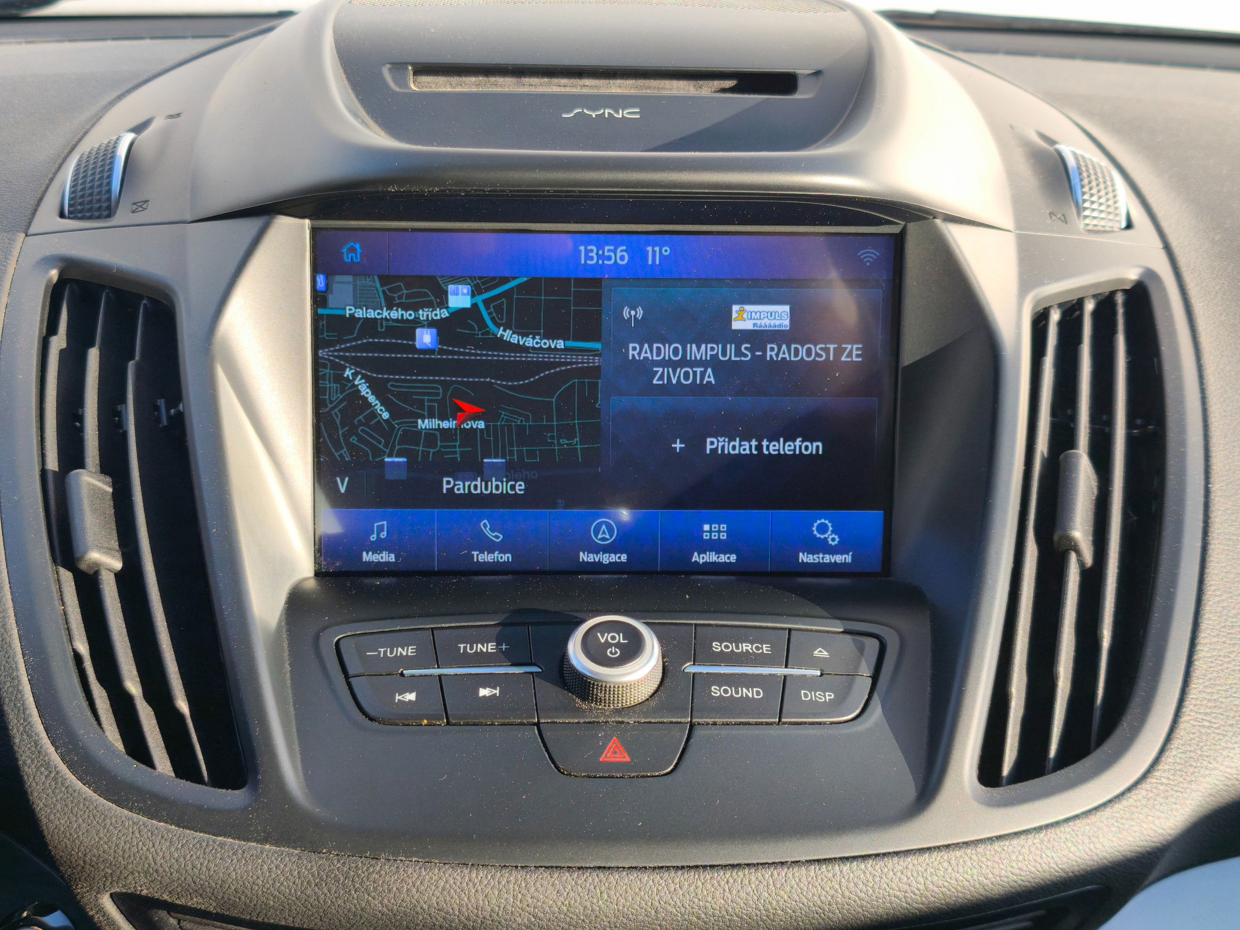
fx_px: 1791
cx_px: 620
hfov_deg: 38.2
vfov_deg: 29.1
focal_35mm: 50
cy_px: 465
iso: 50
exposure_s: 1/270
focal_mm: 6.57
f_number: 1.6
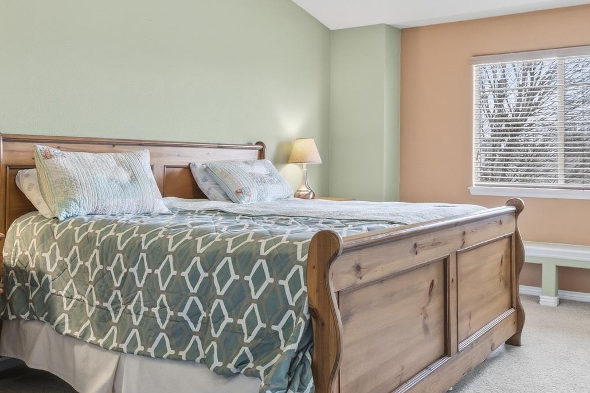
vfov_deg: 38.7
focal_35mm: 34
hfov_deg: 55.4
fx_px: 557
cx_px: 356
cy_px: 151
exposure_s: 1/20
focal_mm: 14
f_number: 11
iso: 200
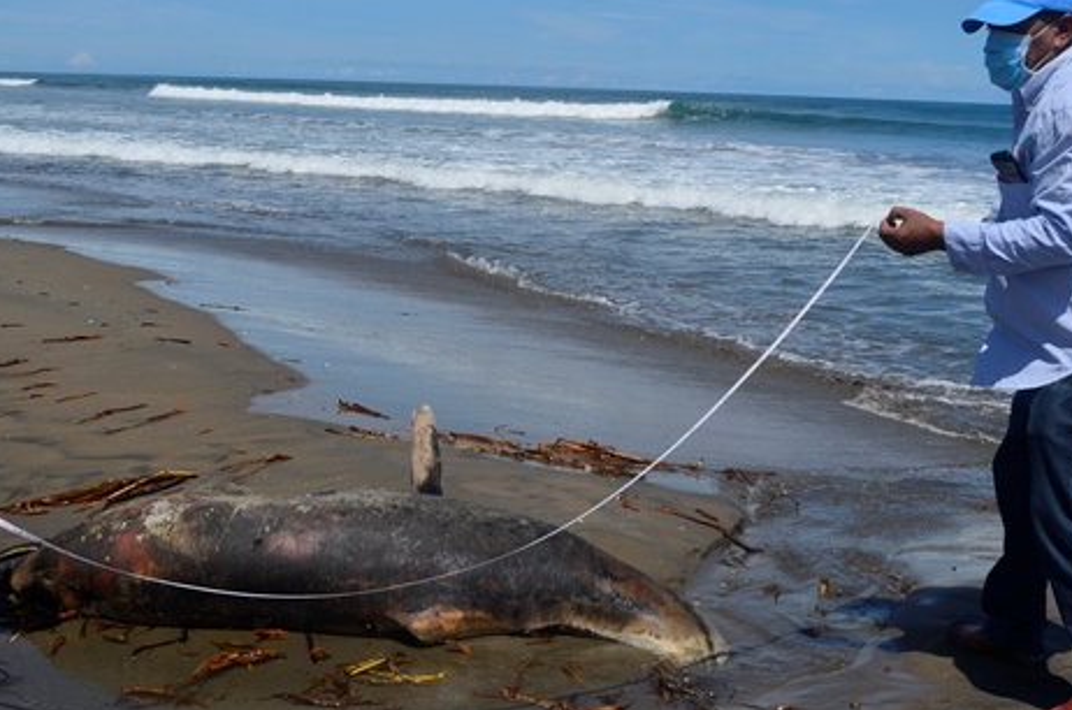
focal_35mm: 48
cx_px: 566
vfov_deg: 27.9
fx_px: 1426
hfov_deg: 41.2
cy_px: 385
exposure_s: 1/160
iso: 100
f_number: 11
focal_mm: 28
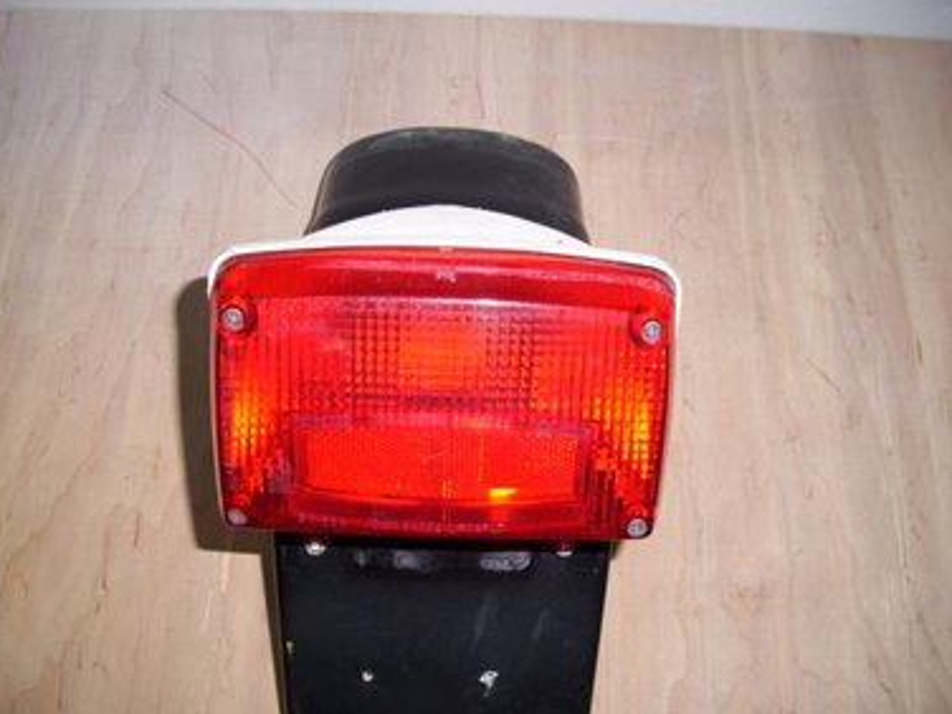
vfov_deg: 41.8
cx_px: 458
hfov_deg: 53.9
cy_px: 370
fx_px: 935
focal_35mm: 34
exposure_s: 1/40
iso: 80
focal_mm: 5.7
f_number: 2.9
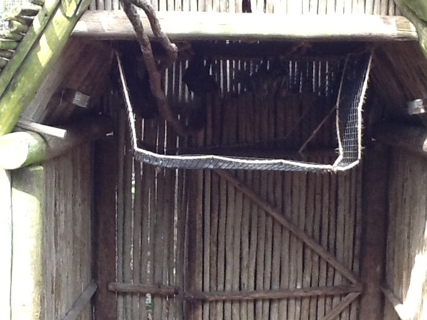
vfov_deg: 32.1
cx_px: 189
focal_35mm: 45
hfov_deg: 42.0
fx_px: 555
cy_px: 191
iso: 125
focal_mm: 2.03
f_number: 2.4
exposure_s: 1/120
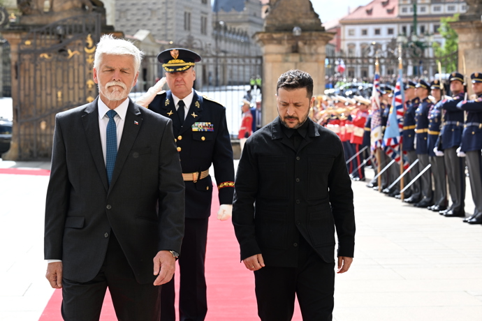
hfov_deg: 24.8
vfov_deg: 16.7
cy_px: 160
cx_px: 241
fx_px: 1098
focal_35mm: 82
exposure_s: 1/1250
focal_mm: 82
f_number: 5.6
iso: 500
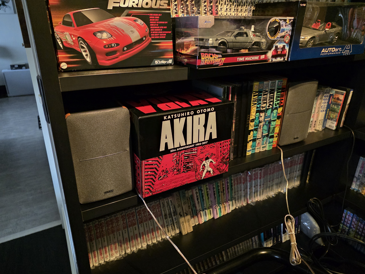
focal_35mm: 24
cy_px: 134
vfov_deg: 56.8
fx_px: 253
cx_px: 175
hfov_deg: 71.6
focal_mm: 6.25
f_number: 1.7
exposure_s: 1/120
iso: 2000
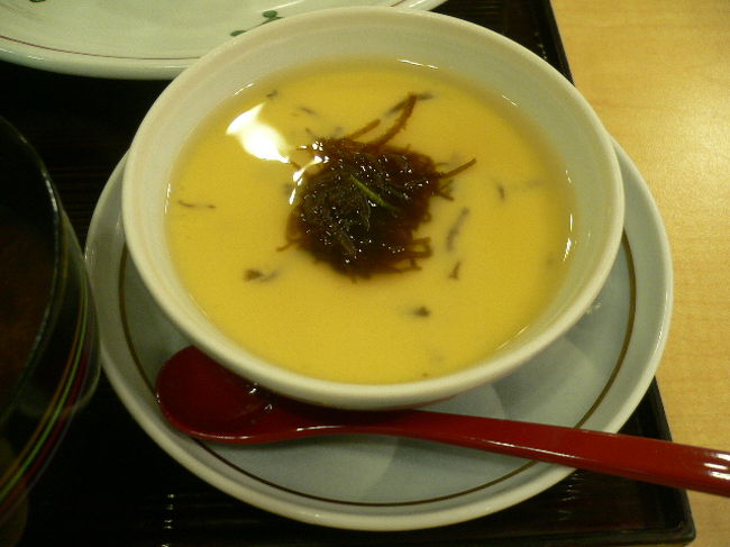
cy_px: 274
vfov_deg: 40.7
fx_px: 738
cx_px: 365
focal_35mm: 35
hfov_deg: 52.6
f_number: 2.8
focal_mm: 5.8
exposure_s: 1/15
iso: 150
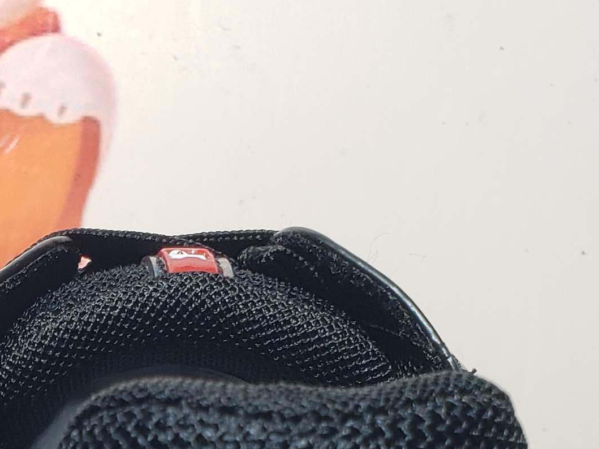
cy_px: 817
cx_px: -105
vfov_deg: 13.4
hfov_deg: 18.8
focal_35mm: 99
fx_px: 1713
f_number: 2.4
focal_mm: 4.3
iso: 50
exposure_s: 1/105
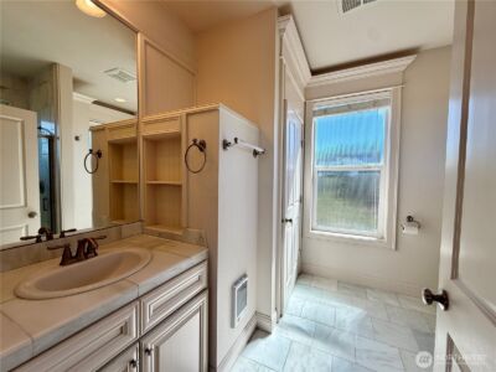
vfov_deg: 85.7
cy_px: 186
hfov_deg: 102.1
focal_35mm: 14
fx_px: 201
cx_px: 248
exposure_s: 1/502
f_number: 2.2
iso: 64
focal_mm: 2.22
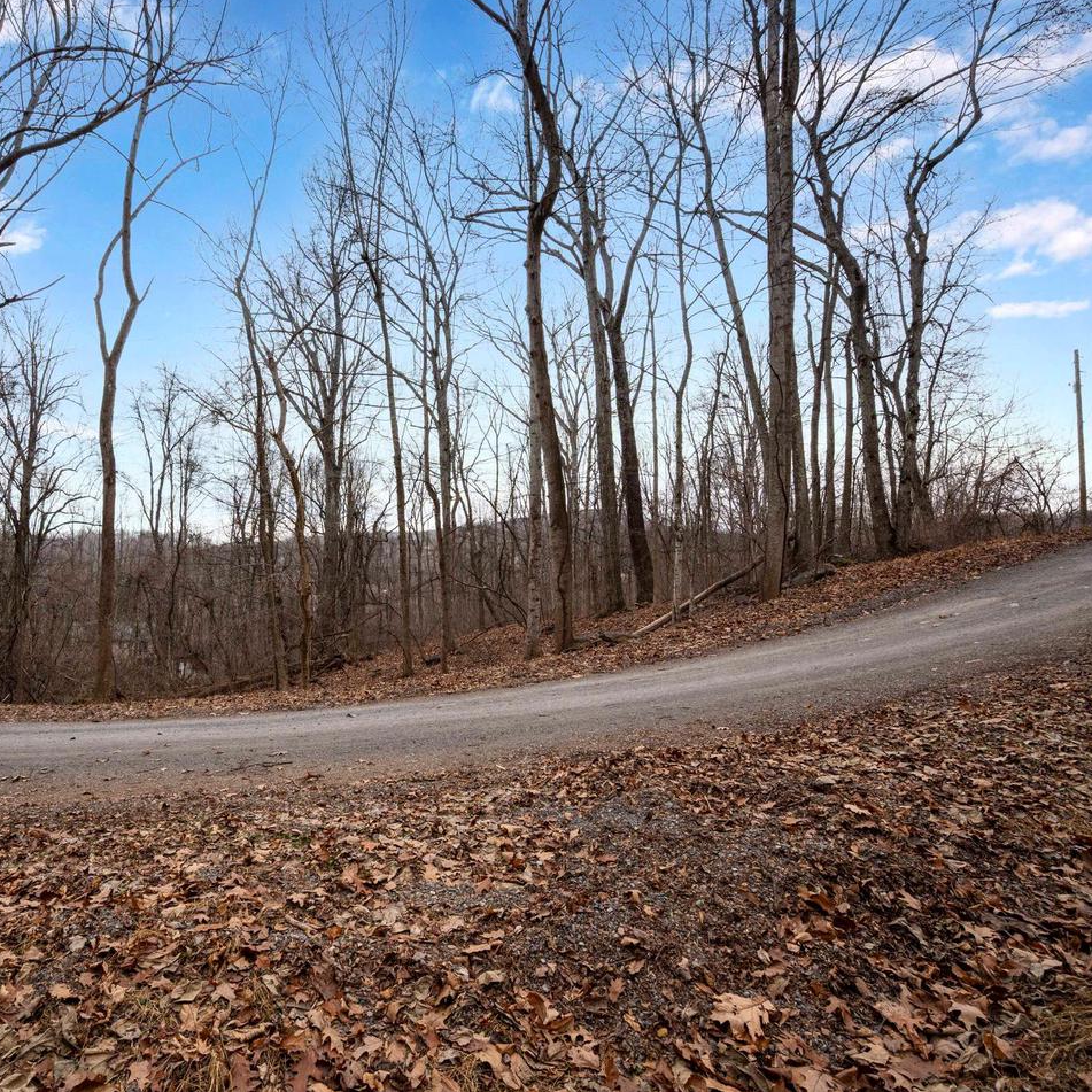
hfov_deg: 78.5
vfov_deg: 80.7
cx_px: 378
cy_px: 543
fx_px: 642
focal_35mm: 18
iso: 1000
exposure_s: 1/400
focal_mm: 14
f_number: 10
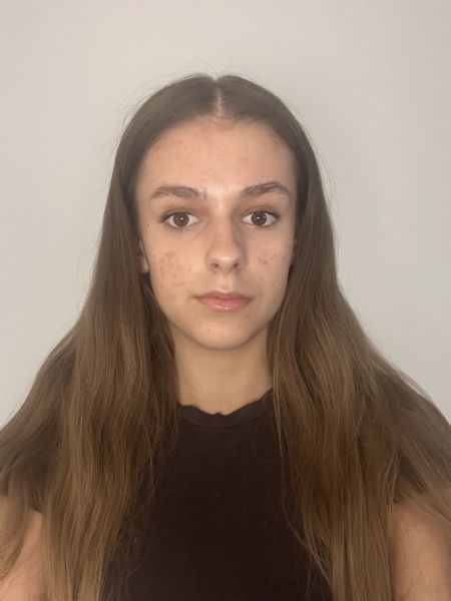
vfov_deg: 60.0
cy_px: 300
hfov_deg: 46.8
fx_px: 521
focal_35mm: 30
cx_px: 226
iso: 250
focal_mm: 2.69
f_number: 1.9
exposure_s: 1/50
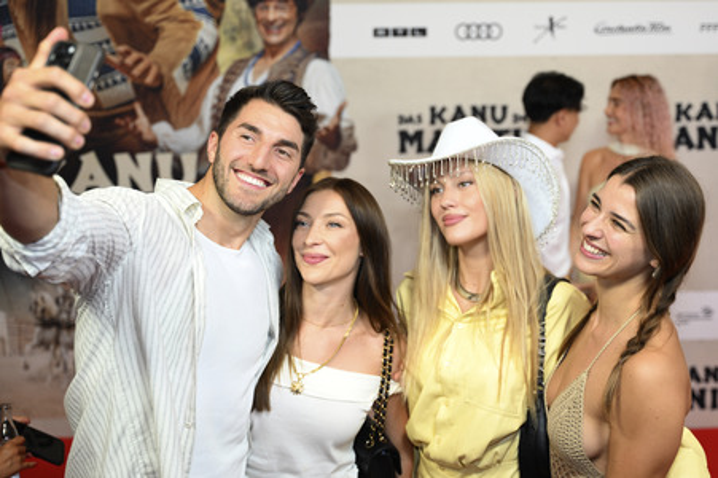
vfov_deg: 27.0
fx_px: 996
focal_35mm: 50
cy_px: 239
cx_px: 359
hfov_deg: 39.6
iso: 250
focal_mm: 50
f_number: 2.8
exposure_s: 1/160
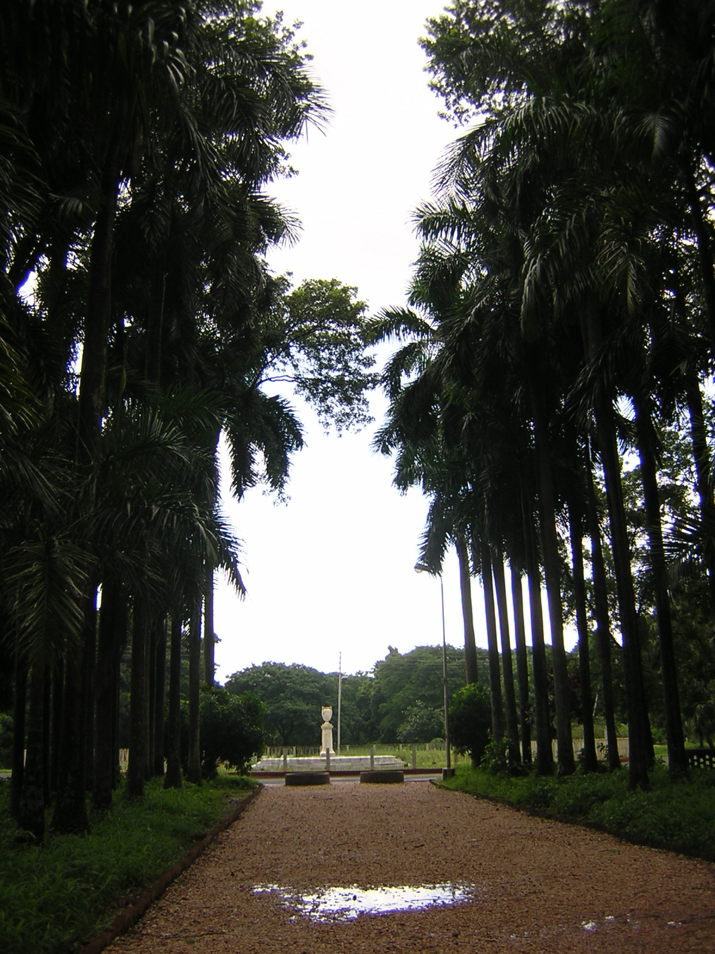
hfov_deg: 39.7
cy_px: 477
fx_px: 991
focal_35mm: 36
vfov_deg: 51.4
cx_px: 358
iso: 100
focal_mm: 4.7
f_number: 2.6
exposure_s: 1/292
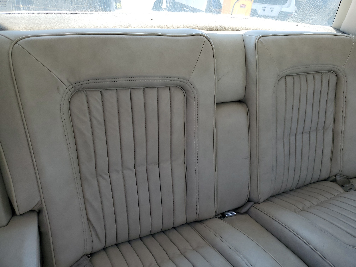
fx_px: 267
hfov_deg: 67.3
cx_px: 178
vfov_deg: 53.1
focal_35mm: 26
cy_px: 134
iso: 50
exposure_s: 1/455
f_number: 1.5
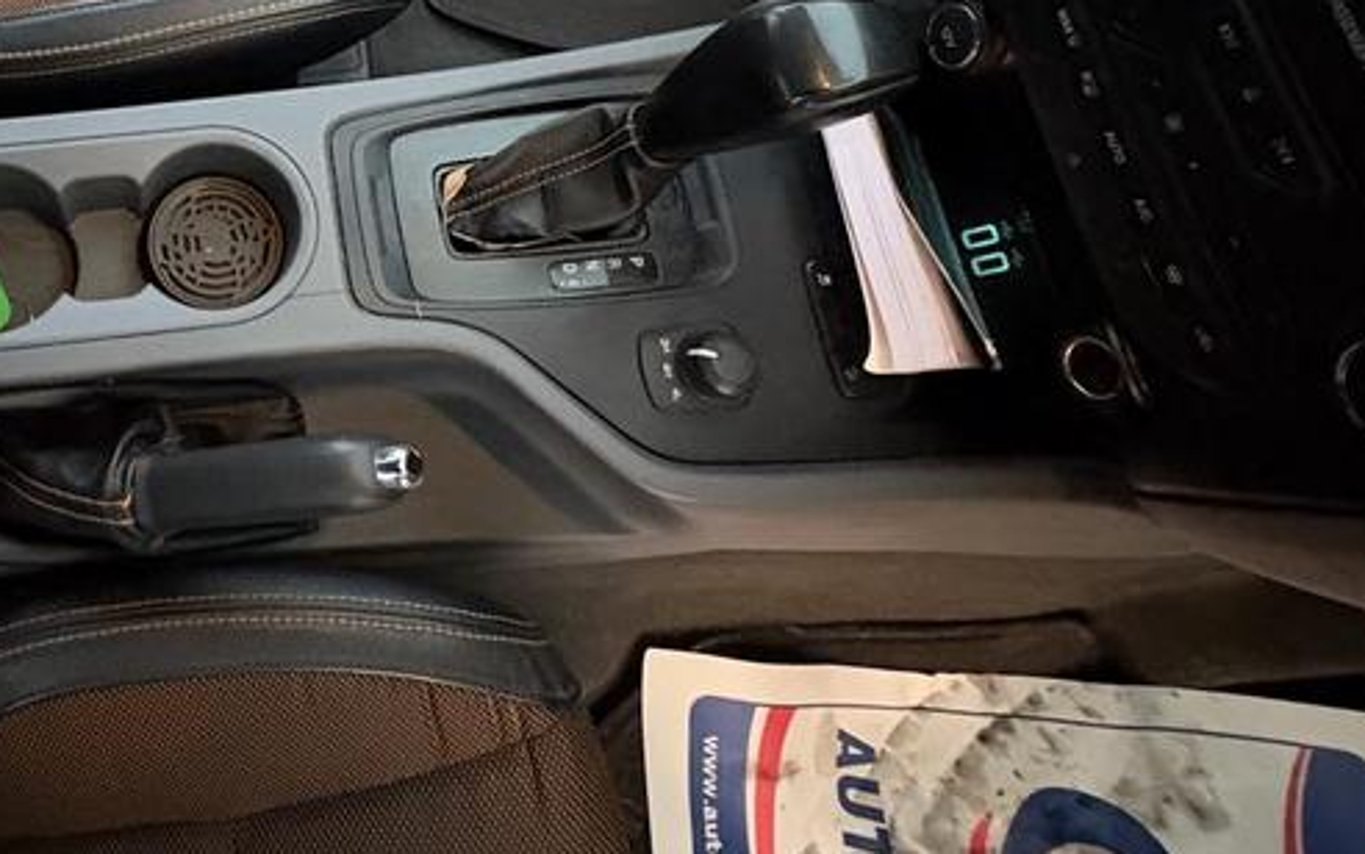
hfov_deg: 60.7
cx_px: 208
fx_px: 1005
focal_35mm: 27
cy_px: 152
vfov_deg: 43.6
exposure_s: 1/30
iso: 1600
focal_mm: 2.22
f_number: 2.2
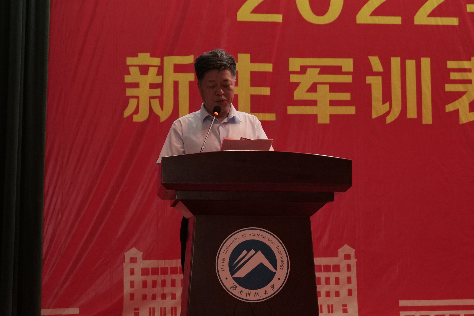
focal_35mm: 67
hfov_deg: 30.1
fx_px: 882
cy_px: 158
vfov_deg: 20.3
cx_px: 237
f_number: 4.4
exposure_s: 1/125
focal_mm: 34
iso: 3200
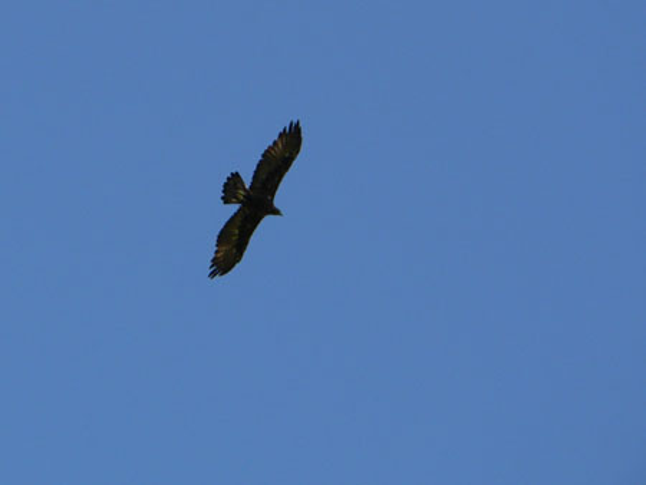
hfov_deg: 9.6
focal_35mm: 207
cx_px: 323
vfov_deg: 7.2
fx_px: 3865
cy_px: 242
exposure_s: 1/400
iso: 80
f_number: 4
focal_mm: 34.4
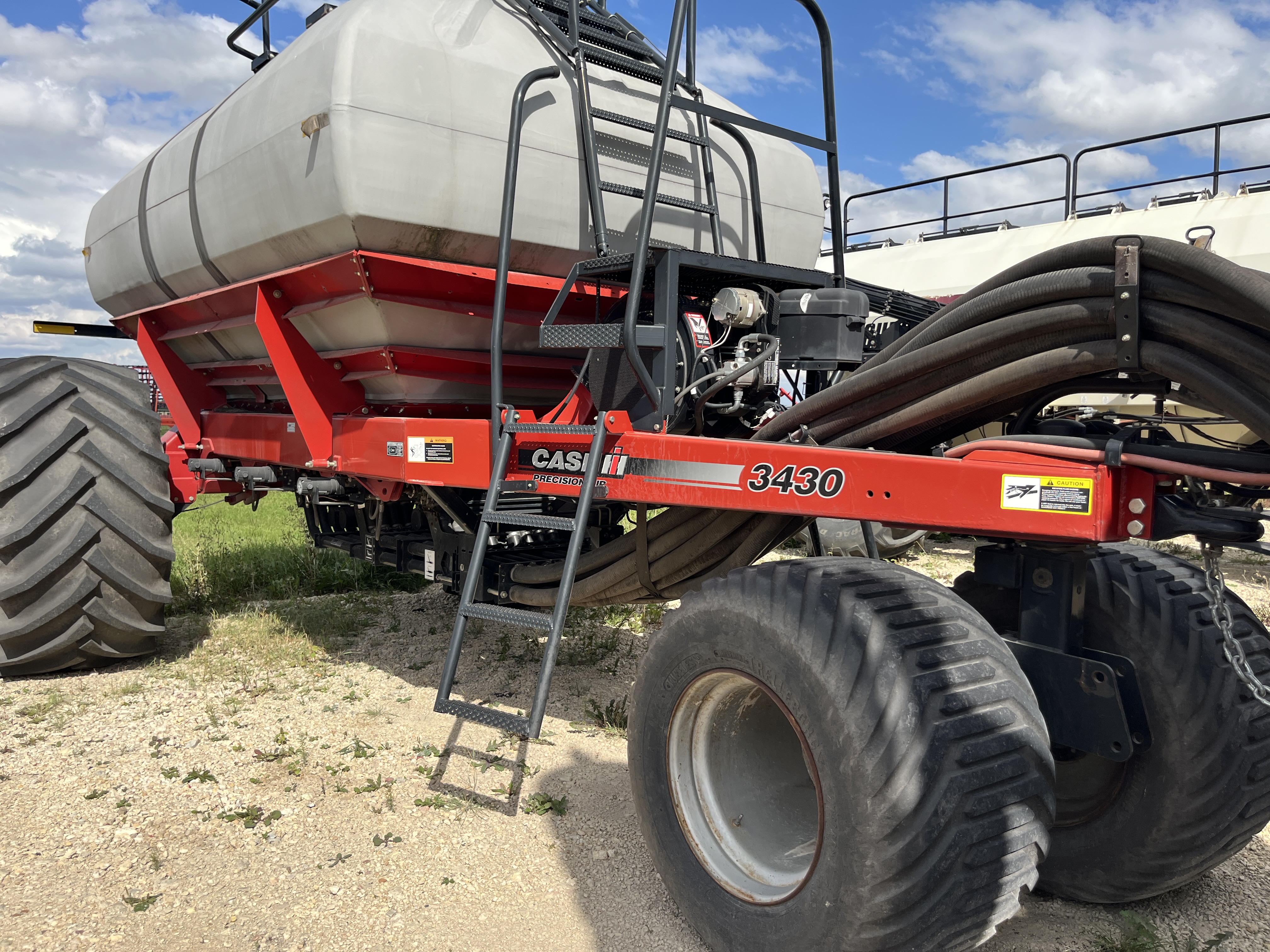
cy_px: 476
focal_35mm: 26
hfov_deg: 67.3
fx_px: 954
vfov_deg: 53.1
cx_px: 635
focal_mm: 5.1
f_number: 1.6
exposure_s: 1/2571
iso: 50
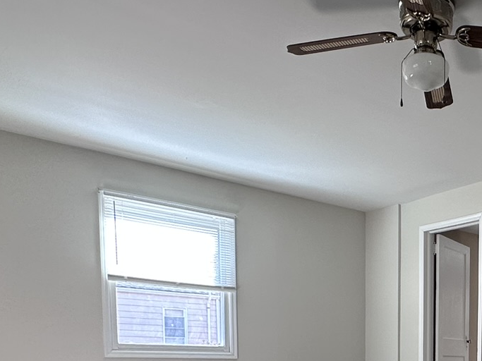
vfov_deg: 30.1
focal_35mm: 42
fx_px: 585
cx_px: 464
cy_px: 415
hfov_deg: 40.2
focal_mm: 2.22
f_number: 2.2
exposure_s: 1/120
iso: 80
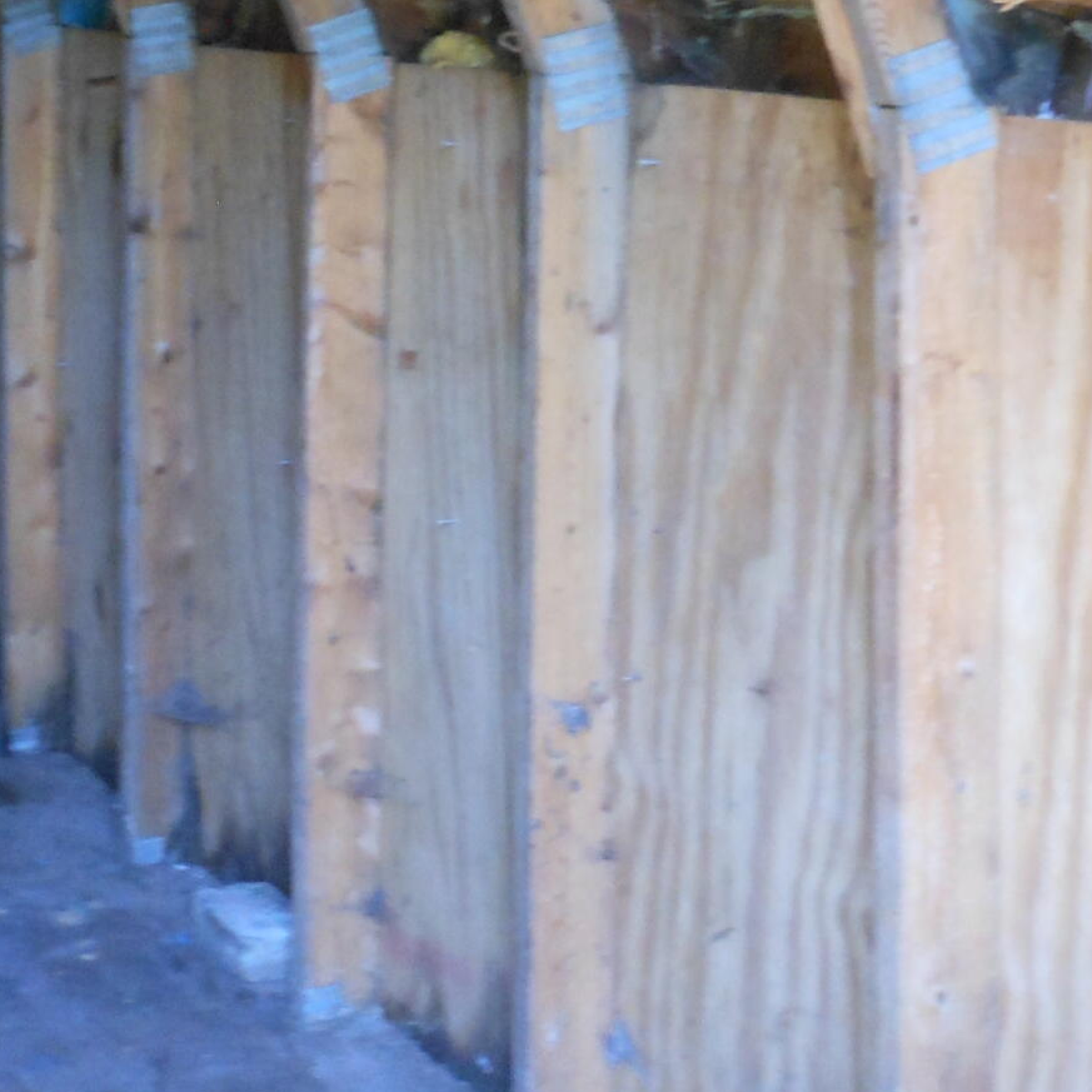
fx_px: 3034
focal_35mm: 85
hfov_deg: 20.4
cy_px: 135
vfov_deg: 20.1
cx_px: 610
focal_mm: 5
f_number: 3.7
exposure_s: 1/25
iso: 400
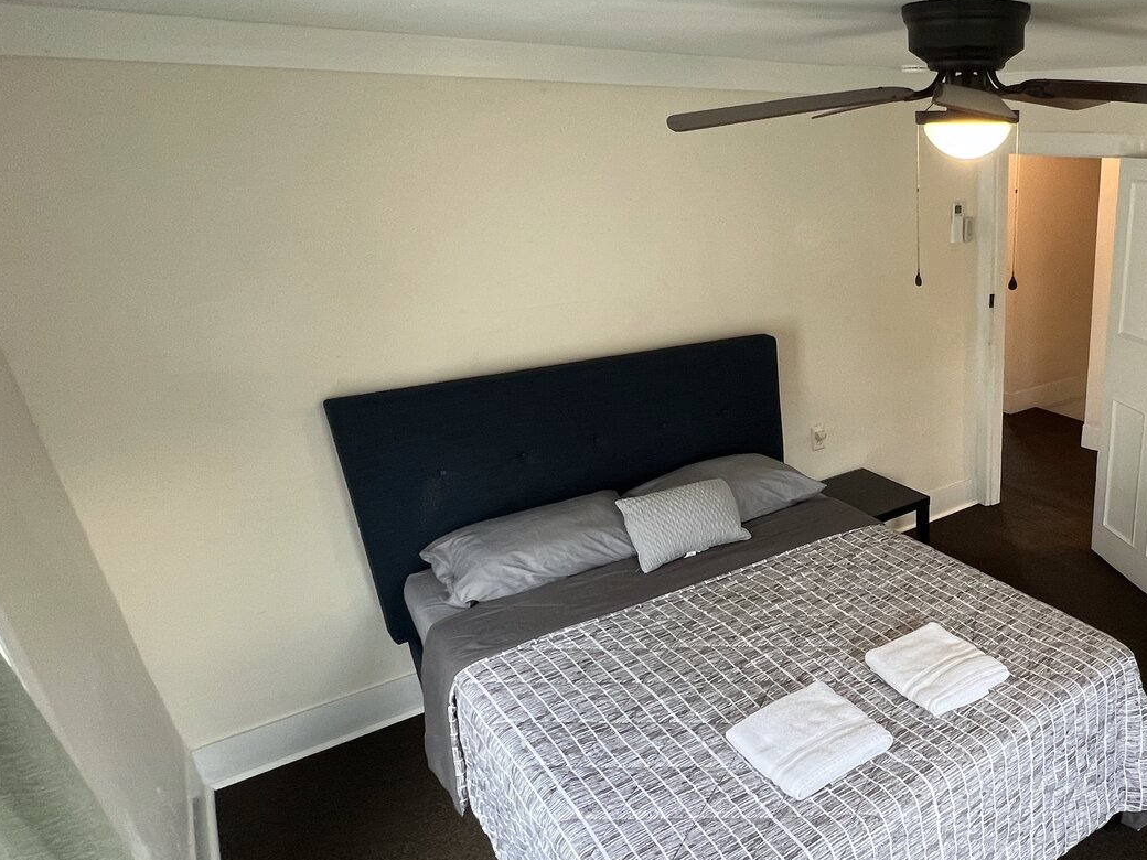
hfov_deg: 64.1
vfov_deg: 56.6
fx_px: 795
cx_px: 947
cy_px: 488
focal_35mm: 24
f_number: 1.8
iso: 125
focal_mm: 1.57
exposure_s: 1/60
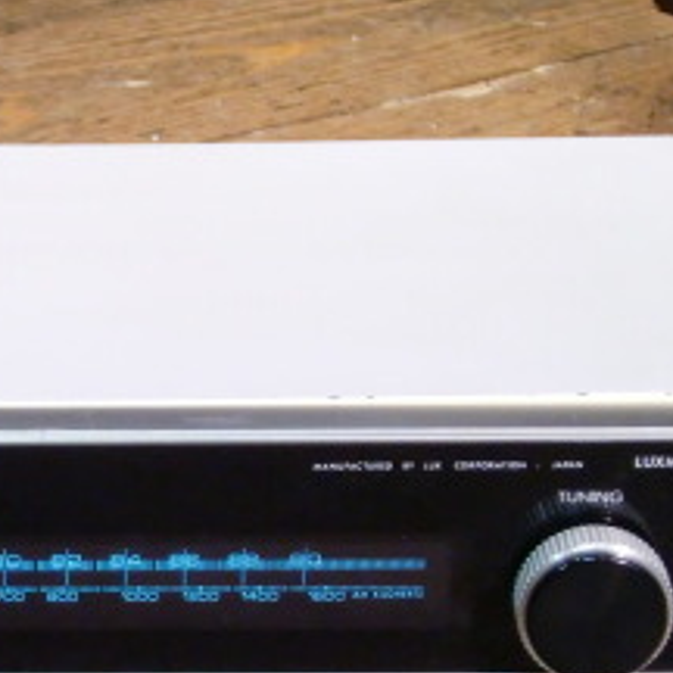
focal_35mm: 173
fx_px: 3805
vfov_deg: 10.1
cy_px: 589
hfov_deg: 10.0
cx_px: 3
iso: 400
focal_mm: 11.7
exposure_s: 1/30
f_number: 4.1
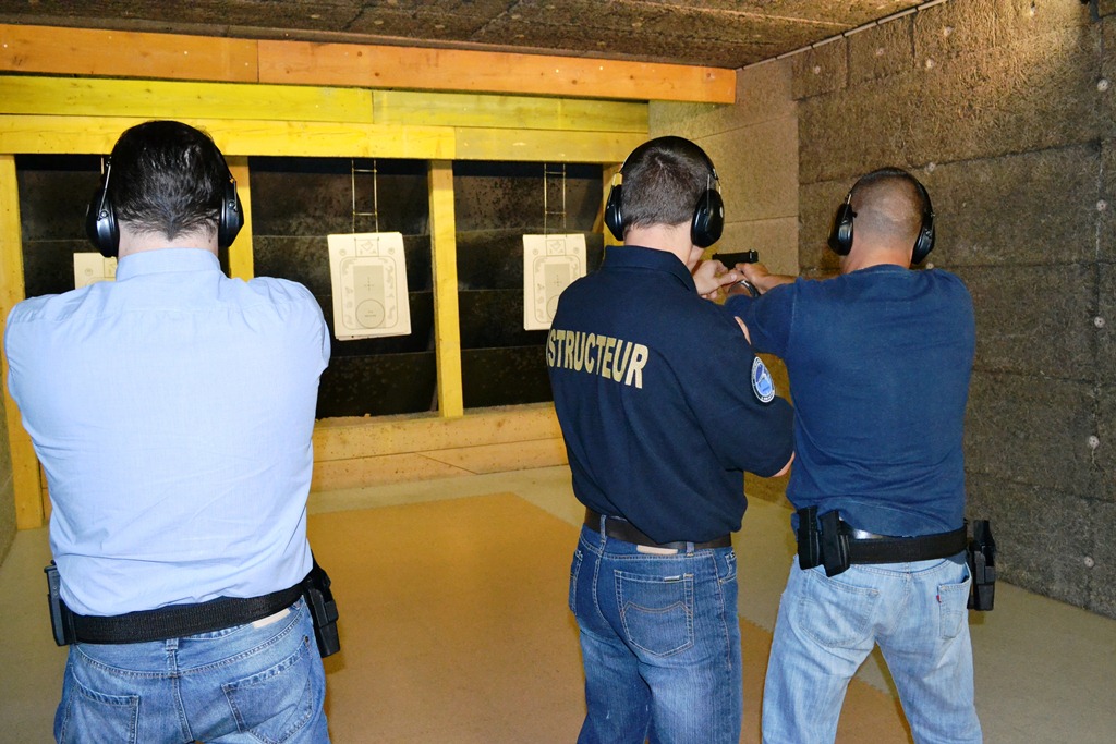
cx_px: 558
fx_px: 930
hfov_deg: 61.9
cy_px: 372
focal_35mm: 30
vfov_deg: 43.6
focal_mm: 20
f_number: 7.1
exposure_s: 1/60
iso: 3200
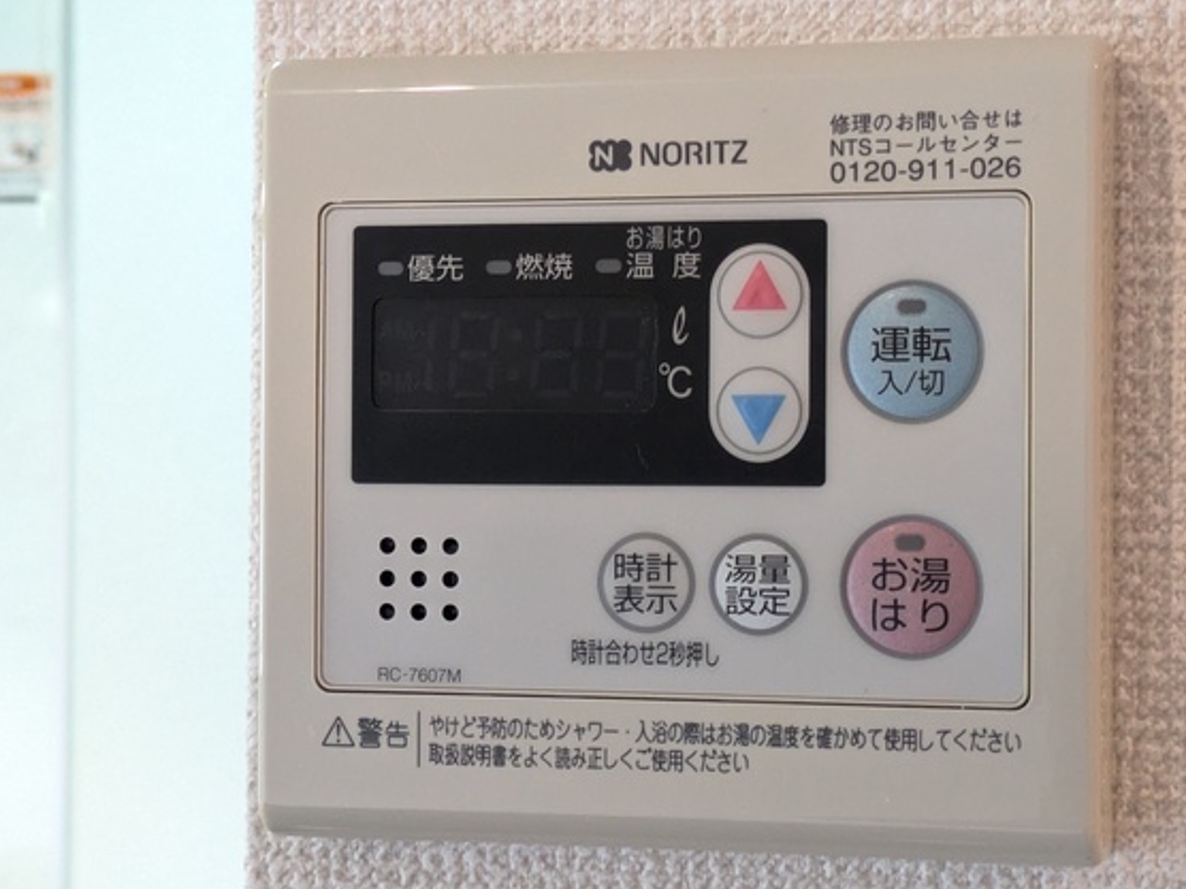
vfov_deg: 16.8
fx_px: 3015
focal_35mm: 88
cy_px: 426
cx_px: 657
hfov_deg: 22.2
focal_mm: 5.43
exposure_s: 1/60
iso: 328
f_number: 1.89
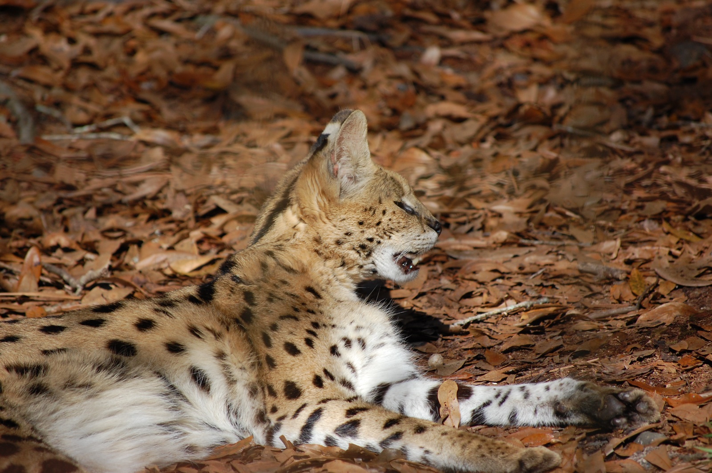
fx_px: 5927
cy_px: 236
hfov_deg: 6.9
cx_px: 356
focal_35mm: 300
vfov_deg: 4.6
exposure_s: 1/1250
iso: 400
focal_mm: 200
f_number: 5.6
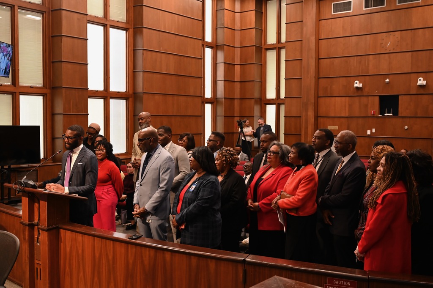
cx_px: 216
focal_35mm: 37
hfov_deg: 51.9
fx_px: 445
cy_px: 144
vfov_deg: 35.9
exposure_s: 1/160
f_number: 5
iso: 3200
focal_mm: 37
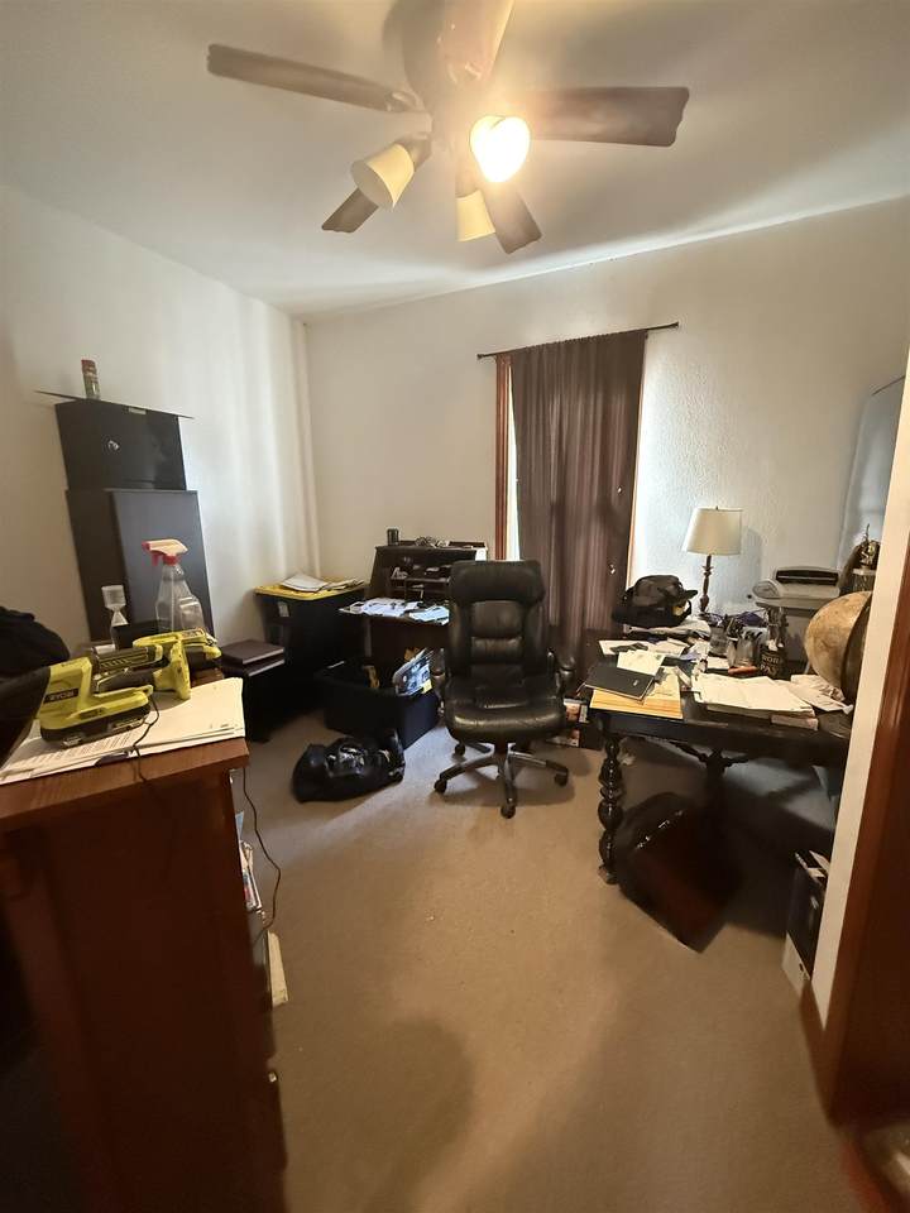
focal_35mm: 14
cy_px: 606
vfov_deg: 102.1
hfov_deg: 85.7
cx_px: 455
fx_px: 491
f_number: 2.2
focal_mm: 2.22
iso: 1250
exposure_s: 1/60
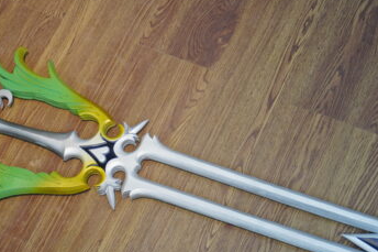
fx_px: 714
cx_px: 199
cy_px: 195
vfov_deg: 19.8
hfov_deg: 29.7
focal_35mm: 68
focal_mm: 26
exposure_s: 1/50
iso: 320
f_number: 4.5
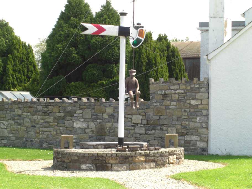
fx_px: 830
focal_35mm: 114
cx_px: 126
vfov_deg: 13.0
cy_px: 94
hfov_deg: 17.3
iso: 100
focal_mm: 23.7
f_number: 5.1
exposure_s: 1/200
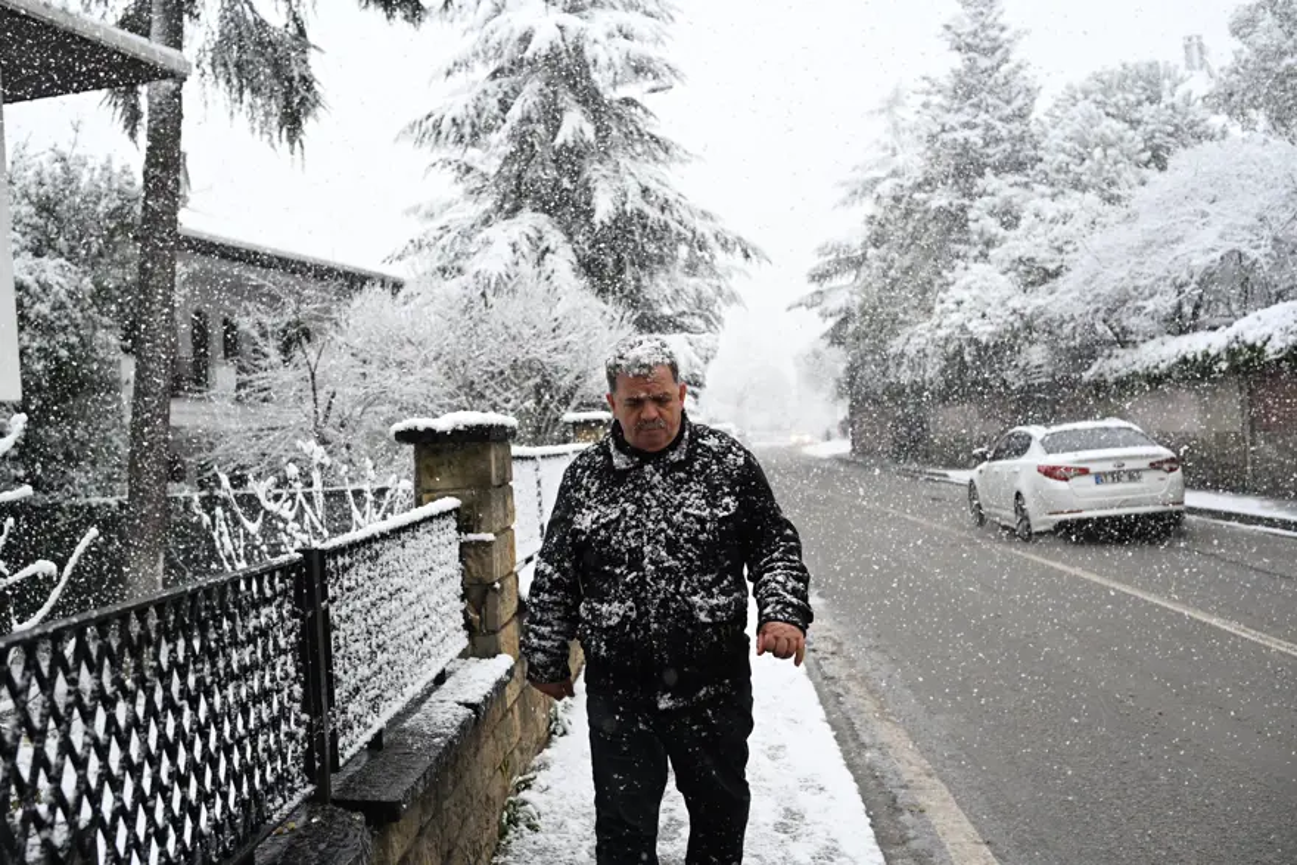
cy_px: 432
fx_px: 1441
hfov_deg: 48.5
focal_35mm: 40
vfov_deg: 33.4
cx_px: 648
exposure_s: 1/1000
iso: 1600
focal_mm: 40
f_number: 4.5
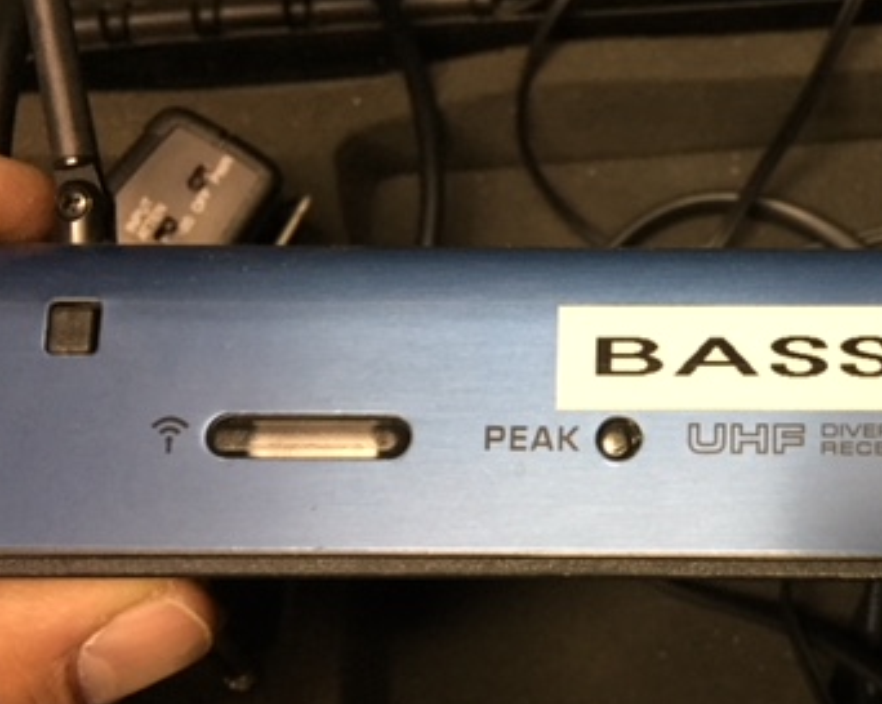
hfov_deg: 33.5
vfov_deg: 28.5
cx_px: 797
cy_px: 407
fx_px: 1382
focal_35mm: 53
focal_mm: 4.15
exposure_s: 1/33
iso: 200
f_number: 2.2
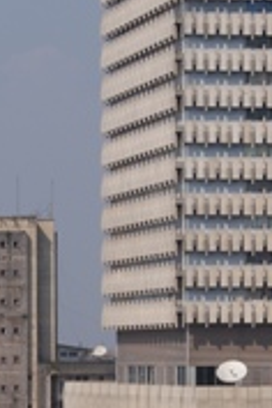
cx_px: 118
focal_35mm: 266
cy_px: 350
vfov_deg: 7.7
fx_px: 3014
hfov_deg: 5.2
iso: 100
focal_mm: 70
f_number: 13
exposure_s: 1/160
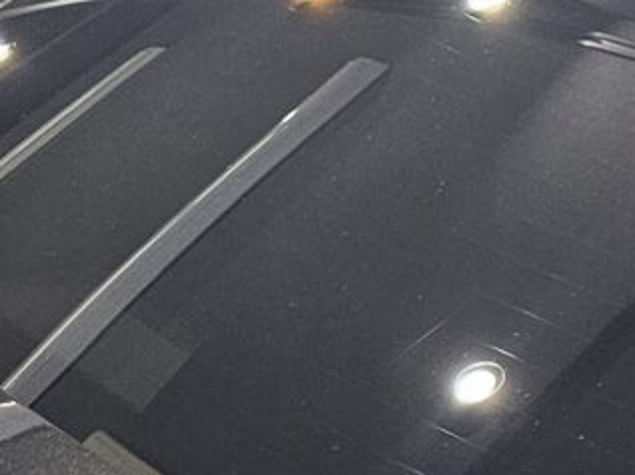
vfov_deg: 10.4
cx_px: 1150
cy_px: 615
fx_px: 2548
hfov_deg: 12.9
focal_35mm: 139
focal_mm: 6.3
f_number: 1.7
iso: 500
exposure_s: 1/100
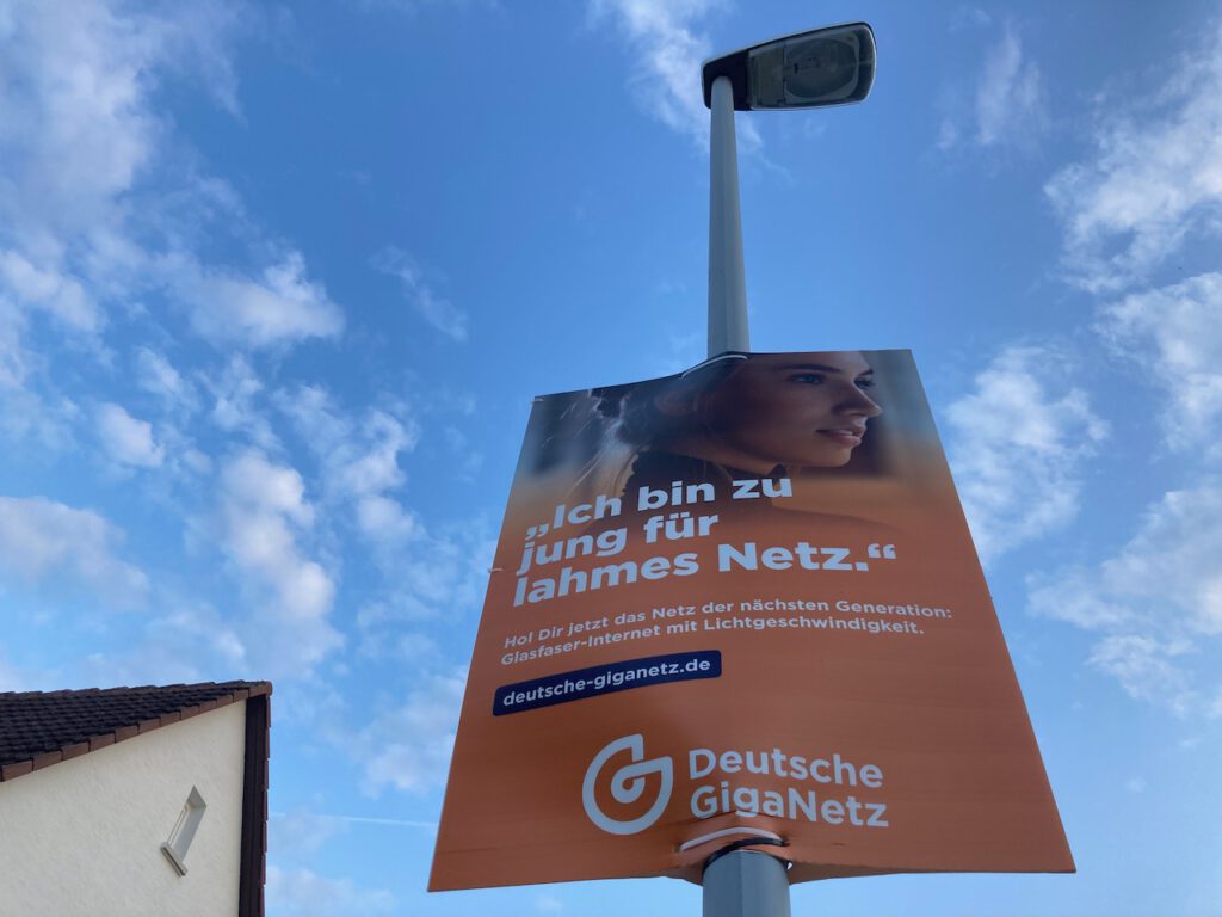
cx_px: 611
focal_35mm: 28
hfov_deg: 63.4
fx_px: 988
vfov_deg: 49.7
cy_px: 458
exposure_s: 1/121
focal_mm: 3.99
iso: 32
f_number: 1.8
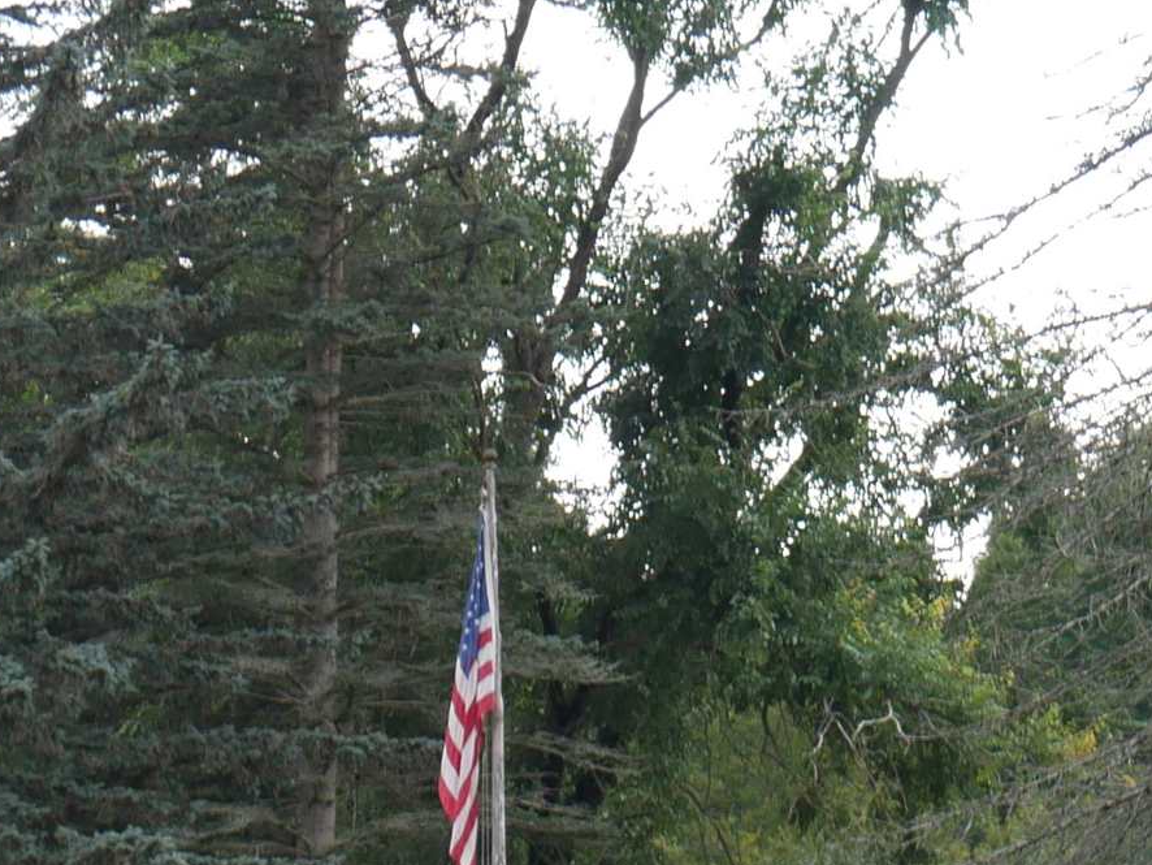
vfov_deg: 7.5
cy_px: 1286
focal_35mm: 194
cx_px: 895
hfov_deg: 10.2
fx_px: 6458
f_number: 6.3
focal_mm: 28
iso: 200
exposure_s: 1/125
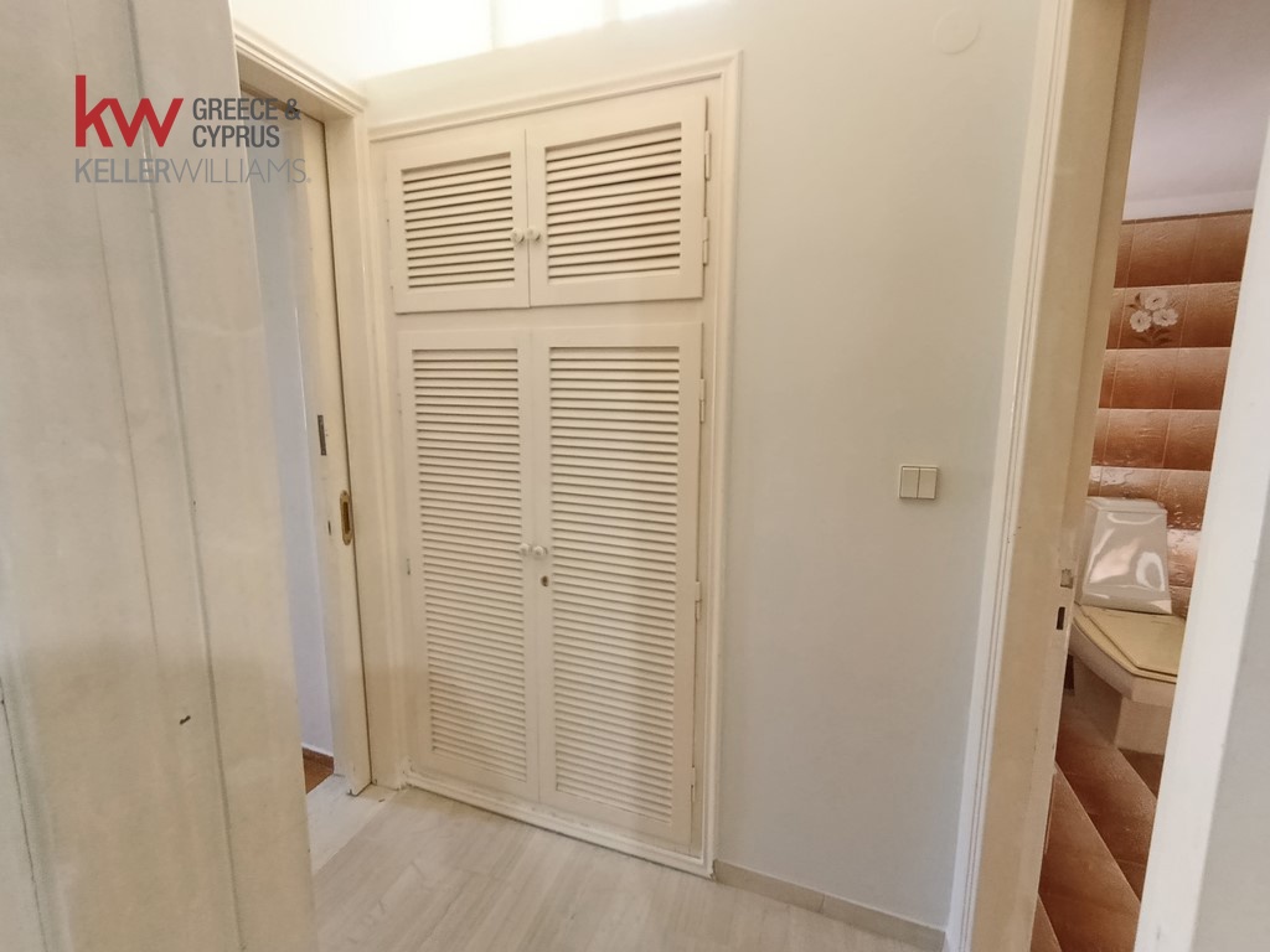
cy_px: 476
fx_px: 550
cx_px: 635
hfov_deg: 98.2
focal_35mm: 15
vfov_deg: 81.7
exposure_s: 1/33.3
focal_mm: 1.65
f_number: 2.2
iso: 641
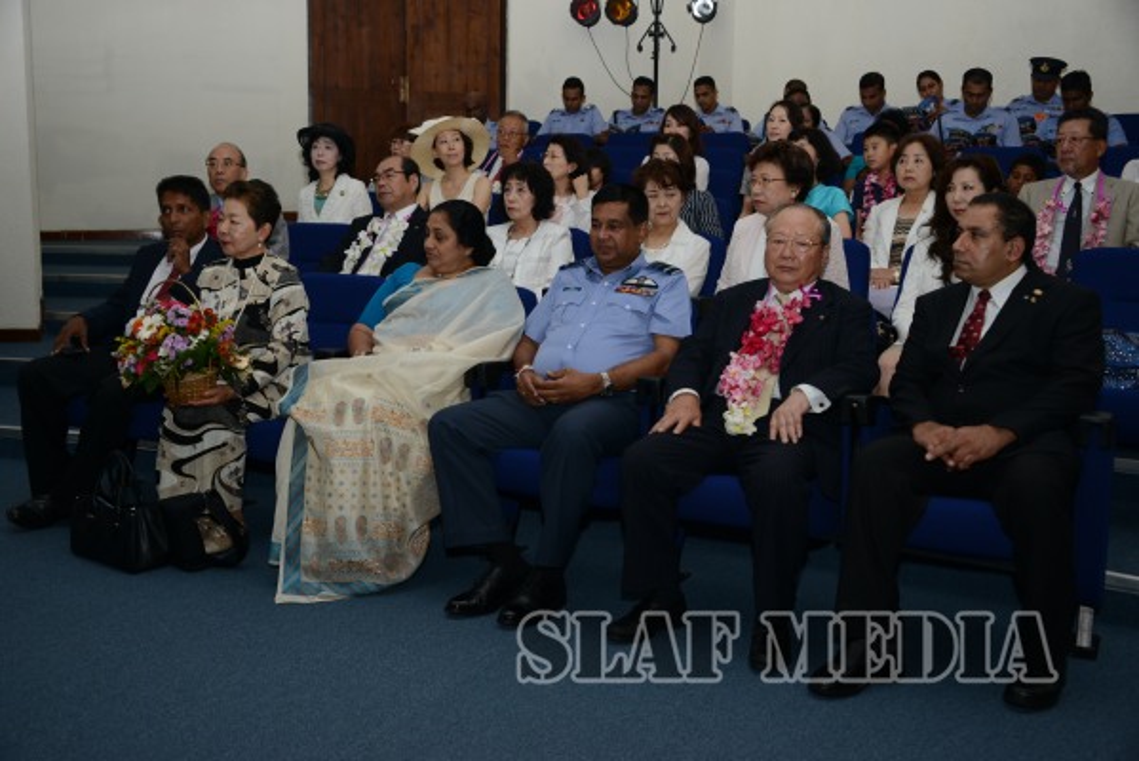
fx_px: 1266
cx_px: 570
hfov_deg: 48.4
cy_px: 380
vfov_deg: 33.4
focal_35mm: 40
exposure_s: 1/50
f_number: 5.6
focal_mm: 40
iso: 640
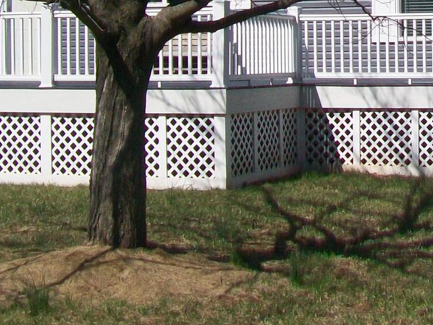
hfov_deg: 18.7
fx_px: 1264
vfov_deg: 14.5
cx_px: 479
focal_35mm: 101
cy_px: 18
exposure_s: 1/640
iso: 64
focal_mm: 6.1
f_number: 4.9
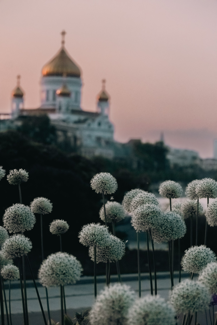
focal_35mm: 112
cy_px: 162
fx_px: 1013
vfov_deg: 18.3
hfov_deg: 12.2
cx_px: 108
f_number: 5
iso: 12800
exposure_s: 1/8000
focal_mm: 74.4
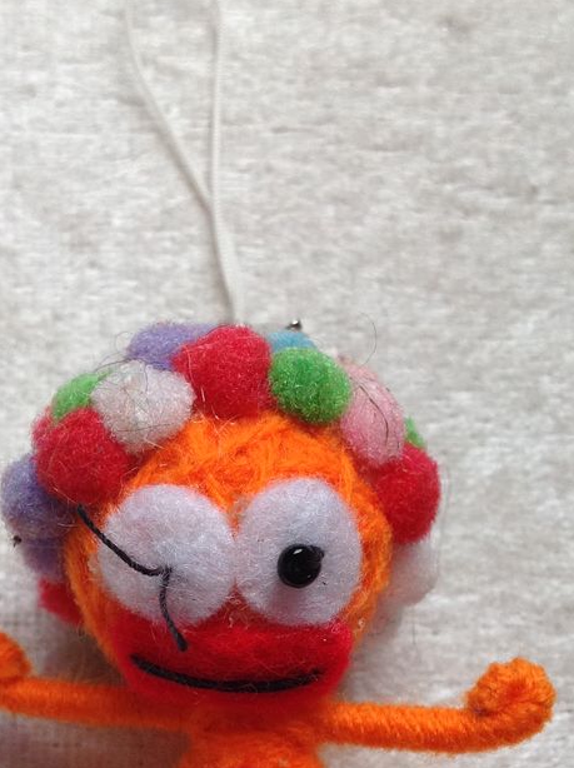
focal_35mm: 57
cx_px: 264
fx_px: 1263
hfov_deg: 25.6
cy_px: 558
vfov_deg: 33.3
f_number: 2.4
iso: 100
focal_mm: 4.28
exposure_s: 1/120
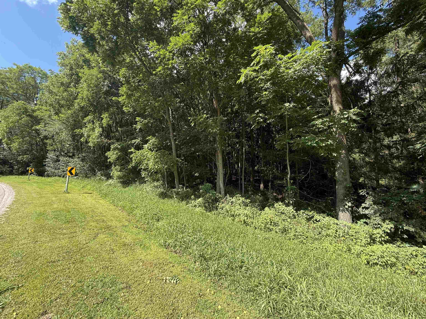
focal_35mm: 14
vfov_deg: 85.7
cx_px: 213
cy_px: 160
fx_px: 172
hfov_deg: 102.1
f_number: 2.2
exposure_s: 1/275
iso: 50
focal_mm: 2.22
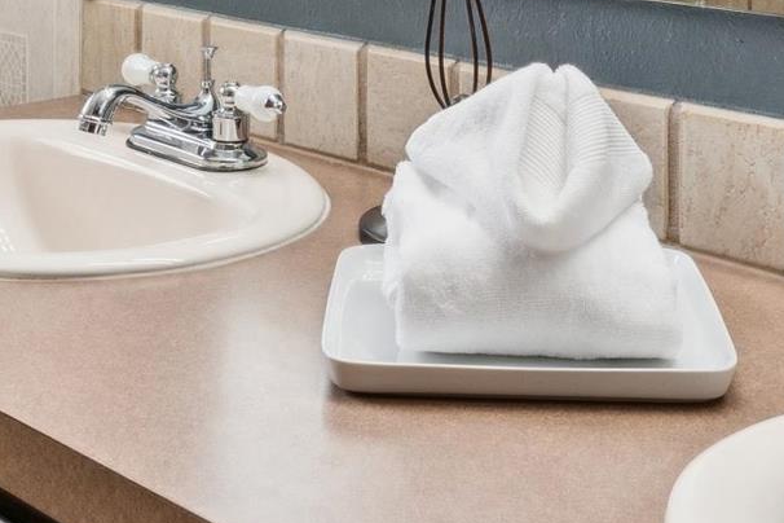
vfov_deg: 15.8
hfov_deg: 25.3
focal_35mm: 80
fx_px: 1743
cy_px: -228
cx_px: 321
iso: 400
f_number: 13
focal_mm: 15.8
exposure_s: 1/8
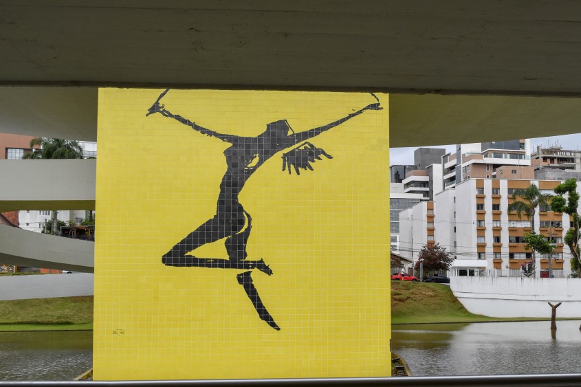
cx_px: 364
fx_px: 742
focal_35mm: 46
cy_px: 245
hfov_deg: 42.4
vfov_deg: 29.1
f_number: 6.3
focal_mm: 24
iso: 400
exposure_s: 1/1600
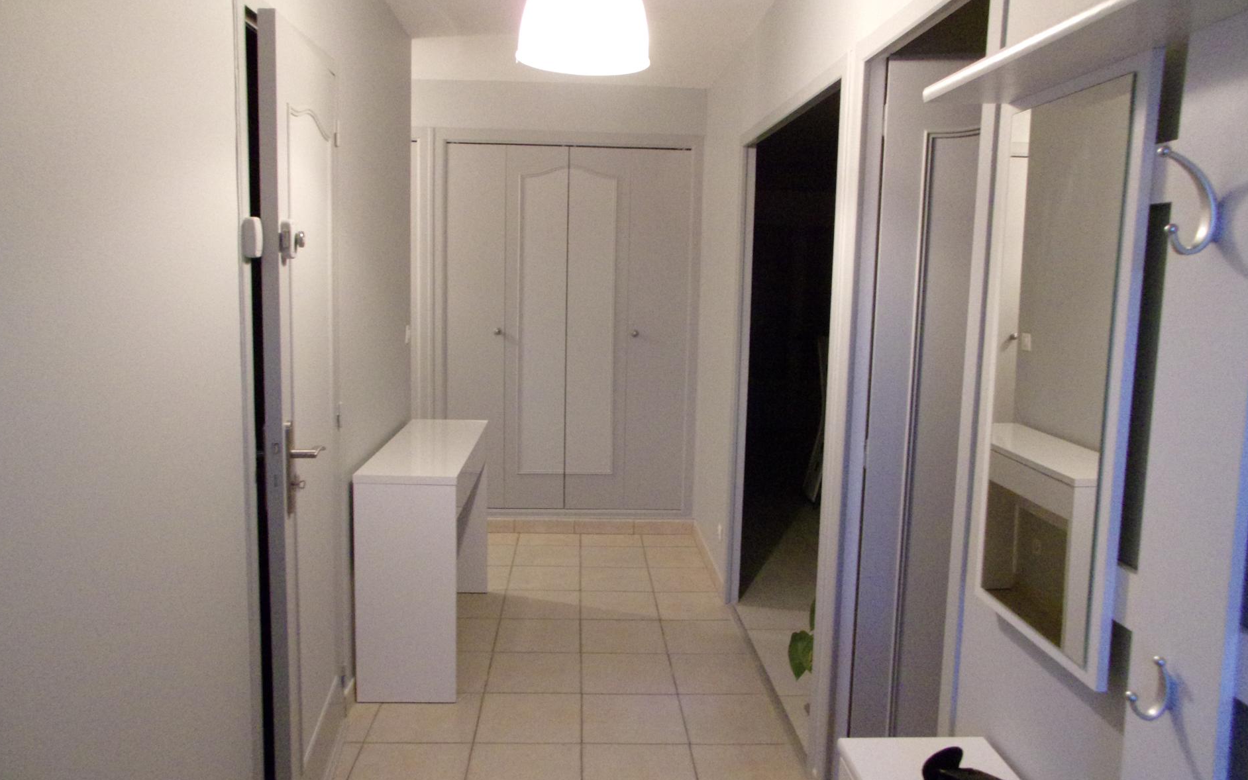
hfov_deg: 68.4
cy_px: 390
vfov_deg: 46.0
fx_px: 918
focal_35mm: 27
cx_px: 617
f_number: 3.6
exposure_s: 1/14
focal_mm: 4.5
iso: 600
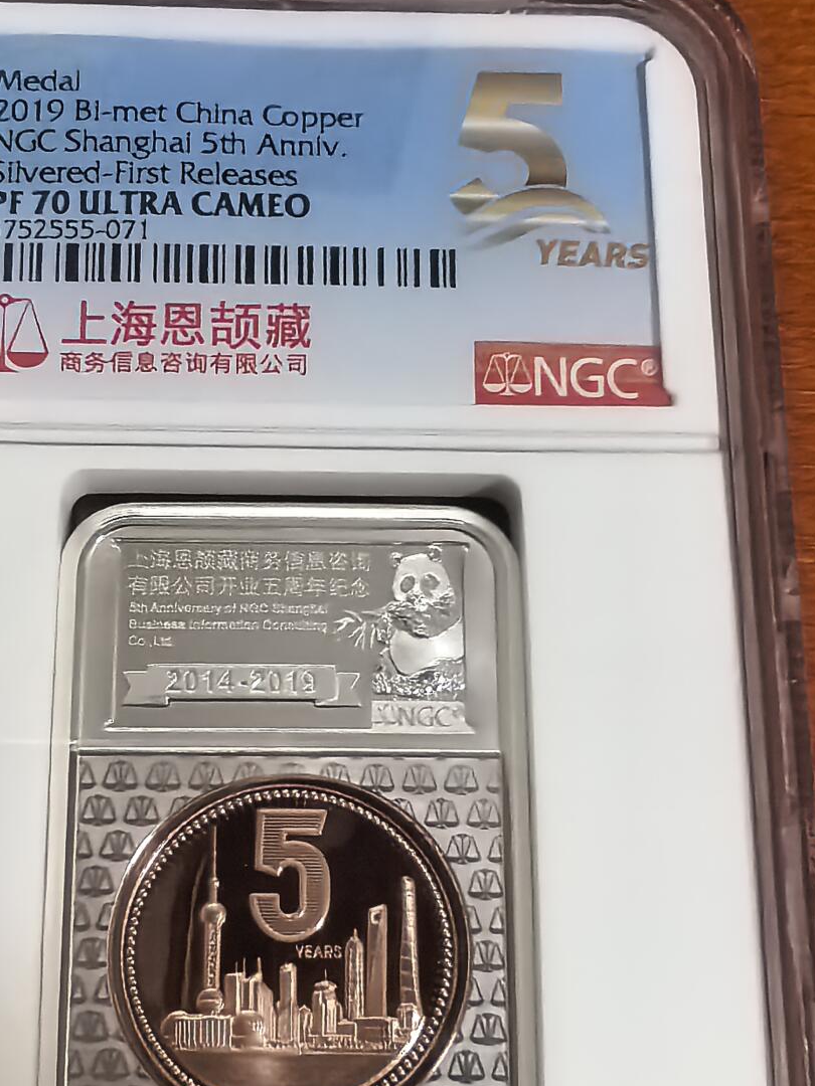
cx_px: 292
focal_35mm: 40
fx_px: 1256
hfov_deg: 35.7
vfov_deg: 46.5
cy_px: 666
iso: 800
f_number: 2.2
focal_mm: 1.68
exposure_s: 1/20
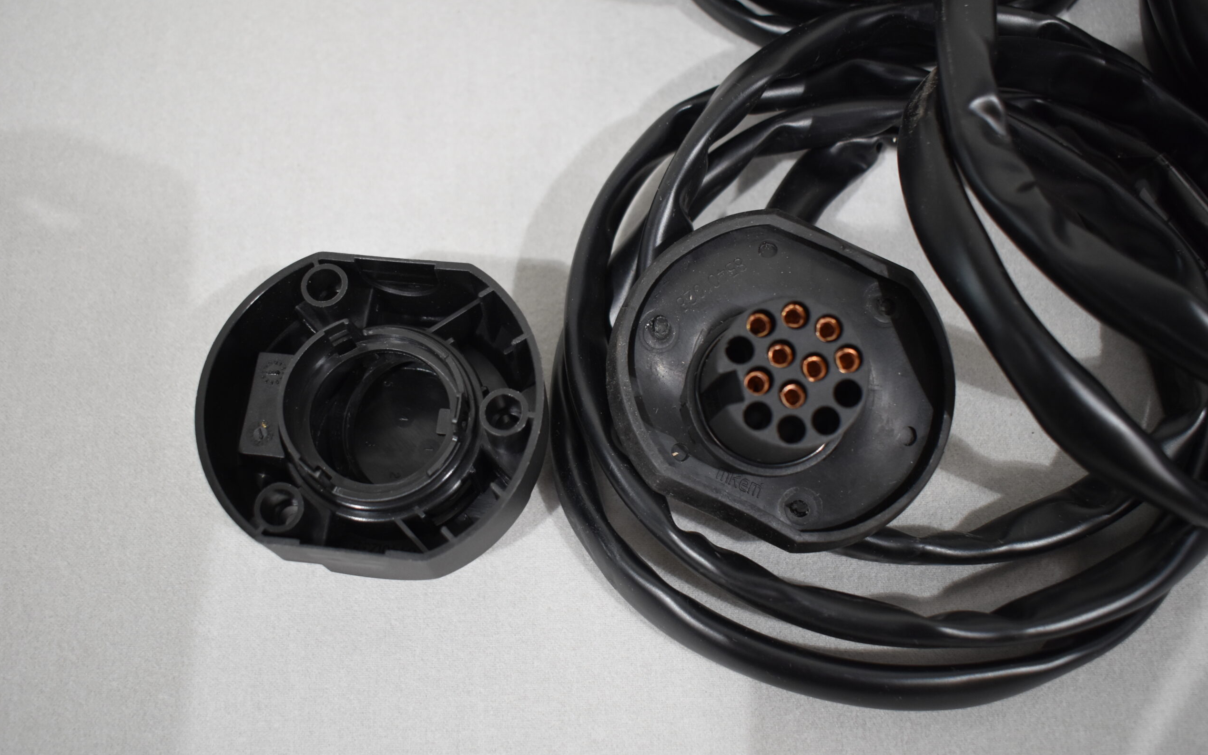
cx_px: 605
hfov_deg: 54.6
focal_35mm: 36
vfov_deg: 35.8
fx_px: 1169
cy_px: 397
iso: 800
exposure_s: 1/125
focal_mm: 23
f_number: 3.8
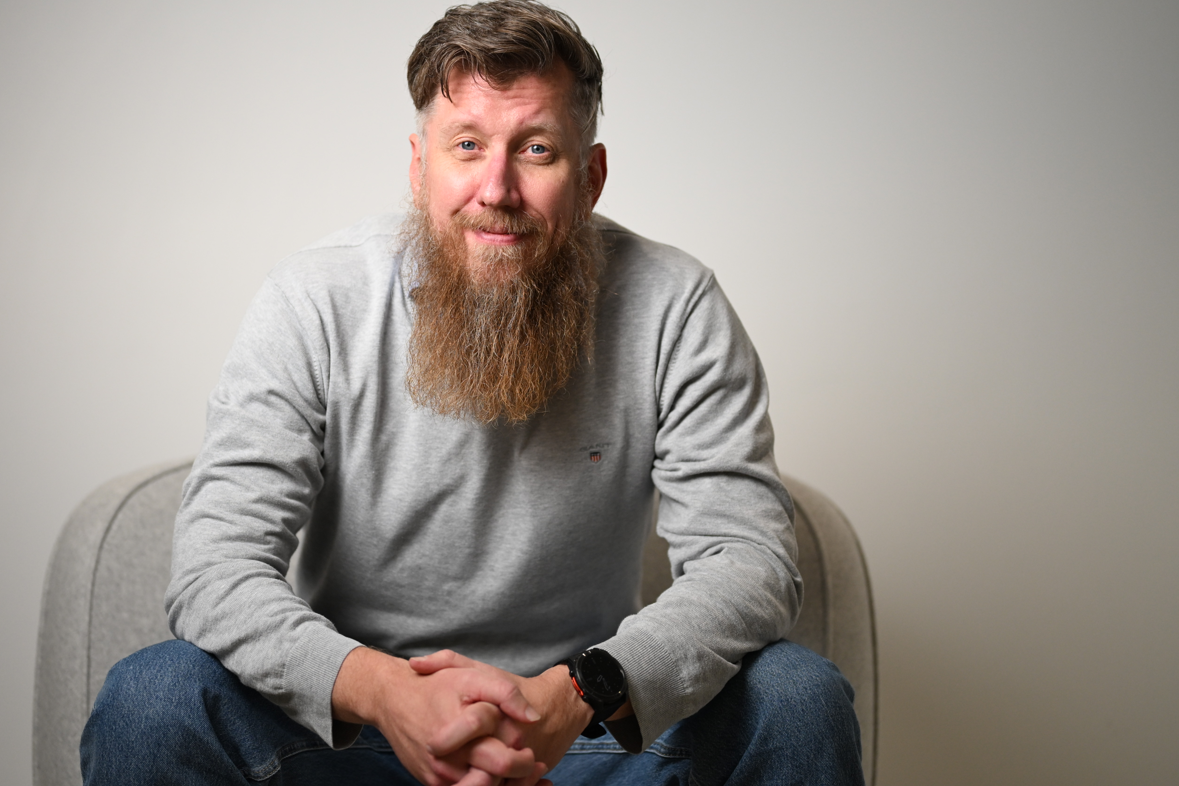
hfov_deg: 33.3
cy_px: 382
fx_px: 1965
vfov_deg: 22.6
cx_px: 488
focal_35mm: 60
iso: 800
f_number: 1.8
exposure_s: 1/1000
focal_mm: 50
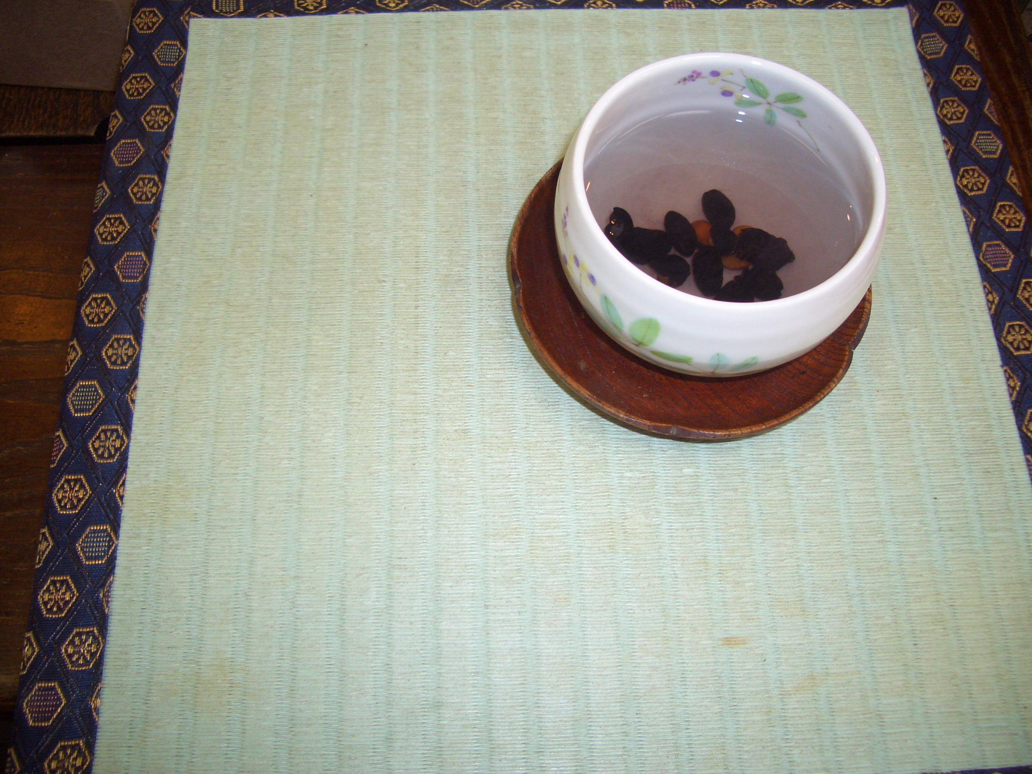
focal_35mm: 35
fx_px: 1043
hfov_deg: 52.6
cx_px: 516
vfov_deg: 40.7
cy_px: 387
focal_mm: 5.8
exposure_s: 1/60
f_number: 2.6
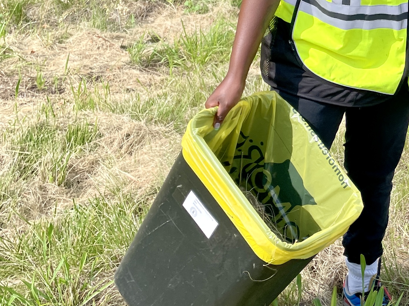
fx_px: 721
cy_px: 29
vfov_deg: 23.4
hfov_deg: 28.0
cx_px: 480
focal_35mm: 61
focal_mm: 4.2
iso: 32
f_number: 1.6
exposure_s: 1/1984
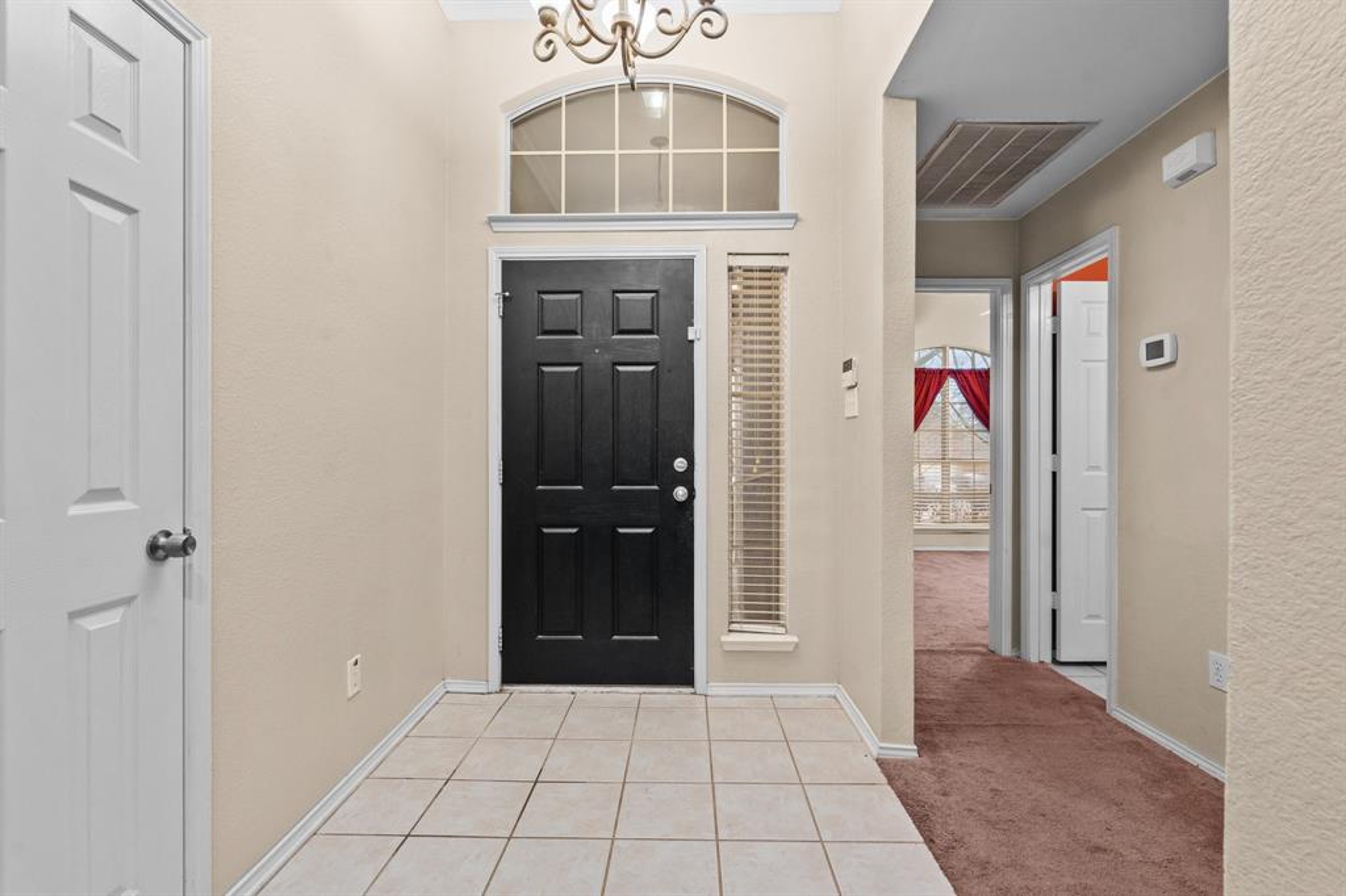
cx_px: 673
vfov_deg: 73.7
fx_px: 598
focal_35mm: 16
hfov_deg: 96.8
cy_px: 448
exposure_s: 1/4
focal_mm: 16
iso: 250
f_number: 8
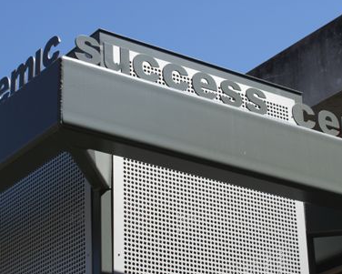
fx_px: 1091
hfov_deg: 17.8
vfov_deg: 14.3
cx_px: 203
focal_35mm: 108
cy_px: 125
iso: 100
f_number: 11
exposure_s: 1/160
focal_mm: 45
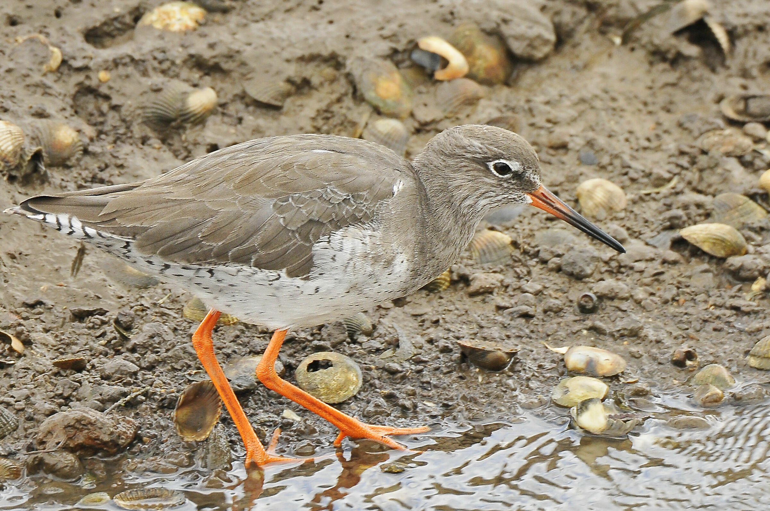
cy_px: 256
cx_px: 385
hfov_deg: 2.3
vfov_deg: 1.5
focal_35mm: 900
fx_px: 19226
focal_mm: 600
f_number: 8
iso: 640
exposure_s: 1/250
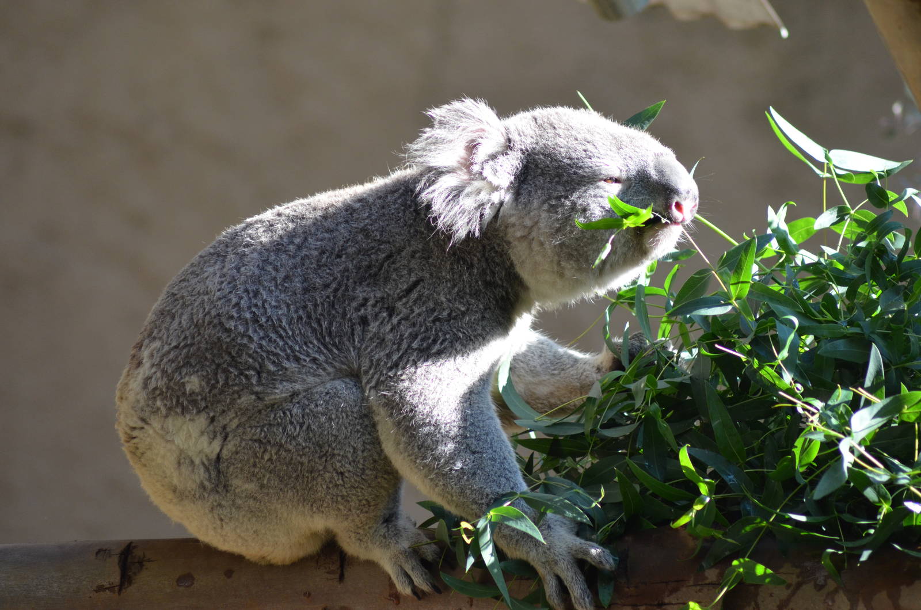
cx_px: 460
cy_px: 305
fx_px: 8043
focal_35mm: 315
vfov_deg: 4.3
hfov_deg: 6.6
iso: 800
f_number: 4.8
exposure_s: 1/640
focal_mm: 210
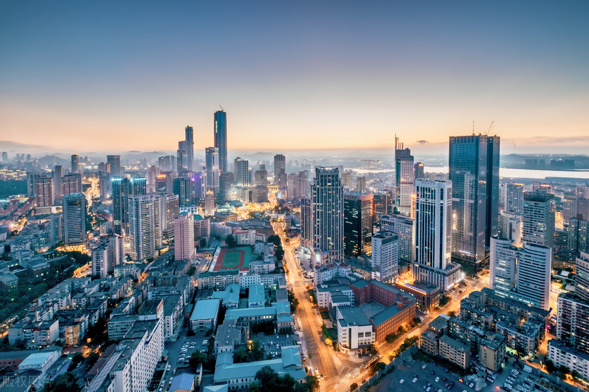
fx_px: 245
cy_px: 196
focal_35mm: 15
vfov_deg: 77.2
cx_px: 294
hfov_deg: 100.4
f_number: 11
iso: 200
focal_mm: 10
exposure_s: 1/1.11
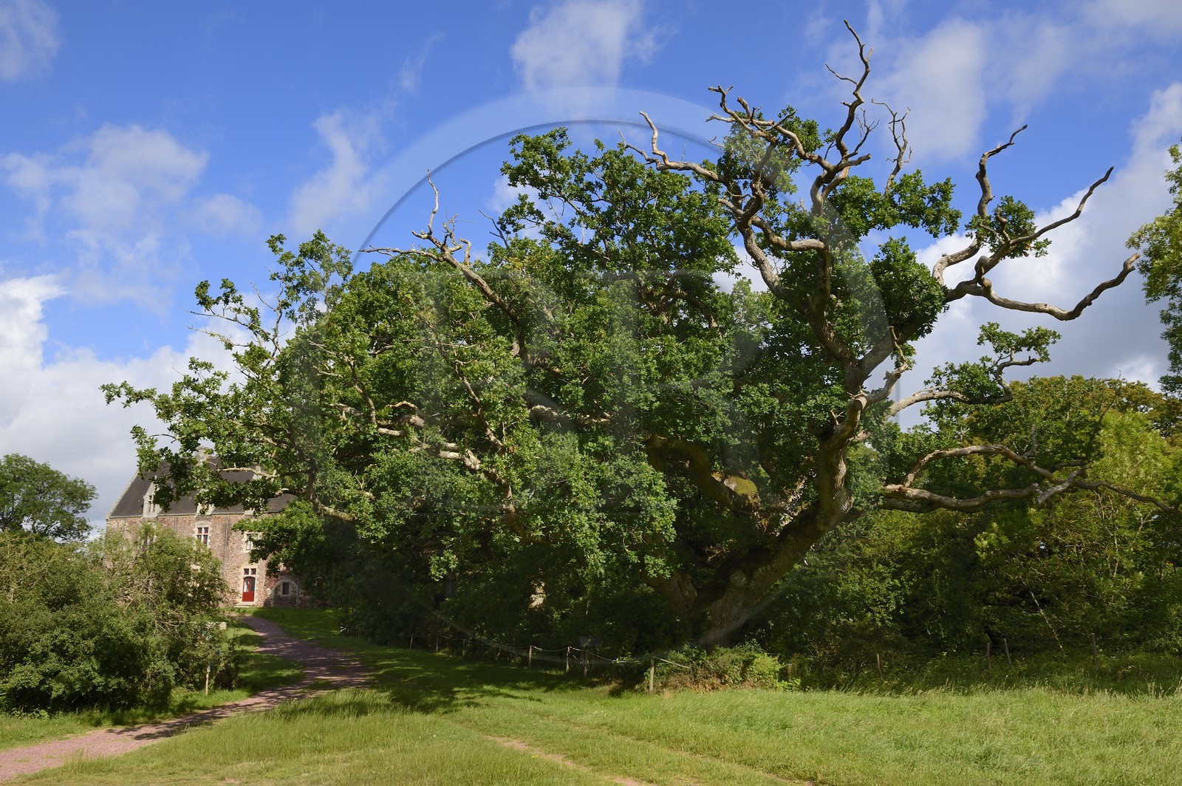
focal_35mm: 24
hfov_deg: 73.8
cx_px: 591
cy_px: 393
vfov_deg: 53.1
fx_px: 787
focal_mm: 24
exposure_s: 1/200
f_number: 11
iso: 200
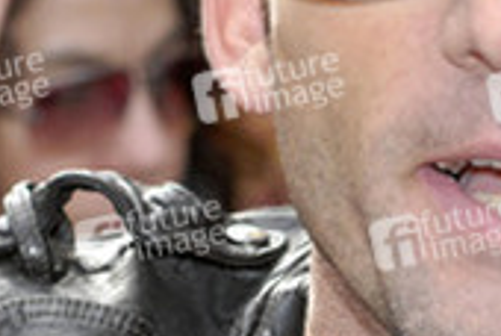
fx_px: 3862
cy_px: 15
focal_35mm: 277
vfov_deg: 5.0
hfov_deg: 7.4
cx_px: 480
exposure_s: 1/160
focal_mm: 70
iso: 800
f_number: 6.3
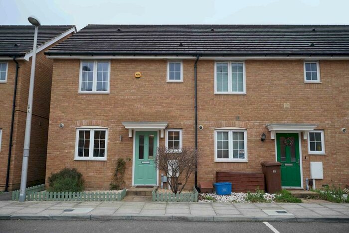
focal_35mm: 29
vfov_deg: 45.0
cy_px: 116
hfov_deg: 63.6
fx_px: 281
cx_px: 174
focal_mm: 29
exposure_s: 1/80
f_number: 3.5
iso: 100
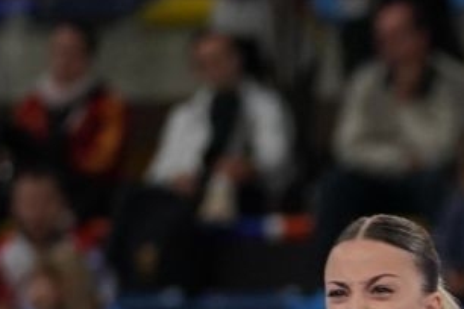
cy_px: 733
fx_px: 10014
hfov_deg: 2.6
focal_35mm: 777
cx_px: 782
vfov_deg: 1.8
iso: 800
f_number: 2.8
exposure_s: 1/500
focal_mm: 132
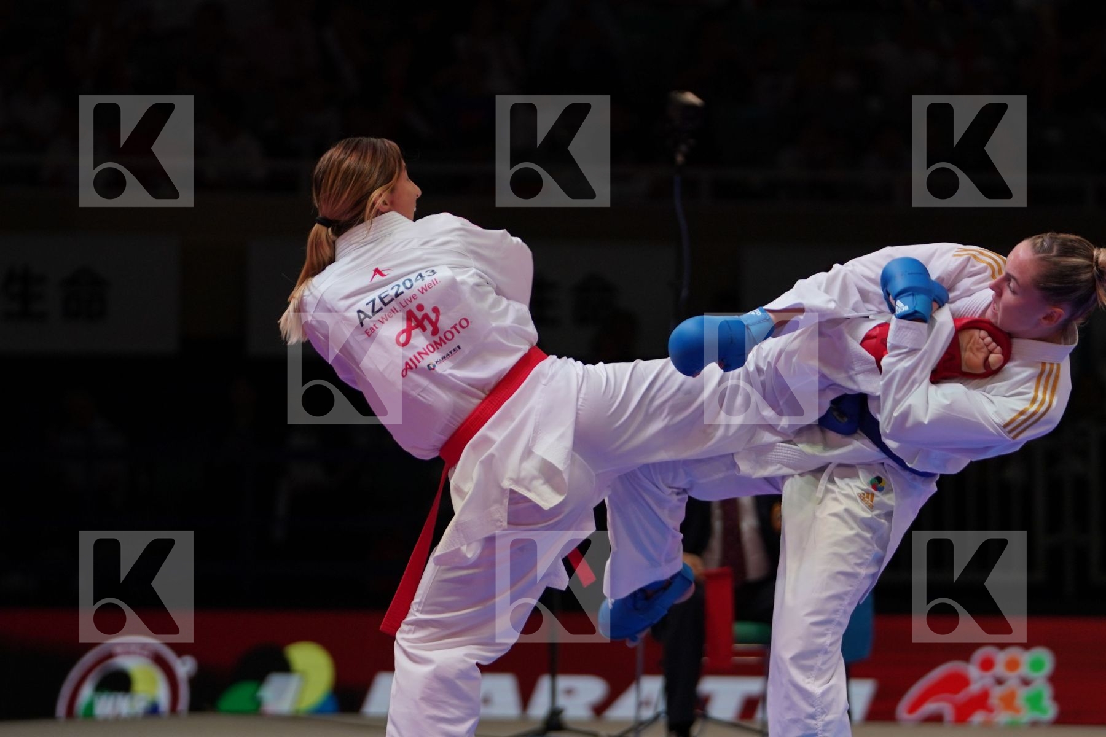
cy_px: 368
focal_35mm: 202
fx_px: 6205
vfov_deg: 6.8
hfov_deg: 10.2
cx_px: 553
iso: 500
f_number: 2.8
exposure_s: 1/1000
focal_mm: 135
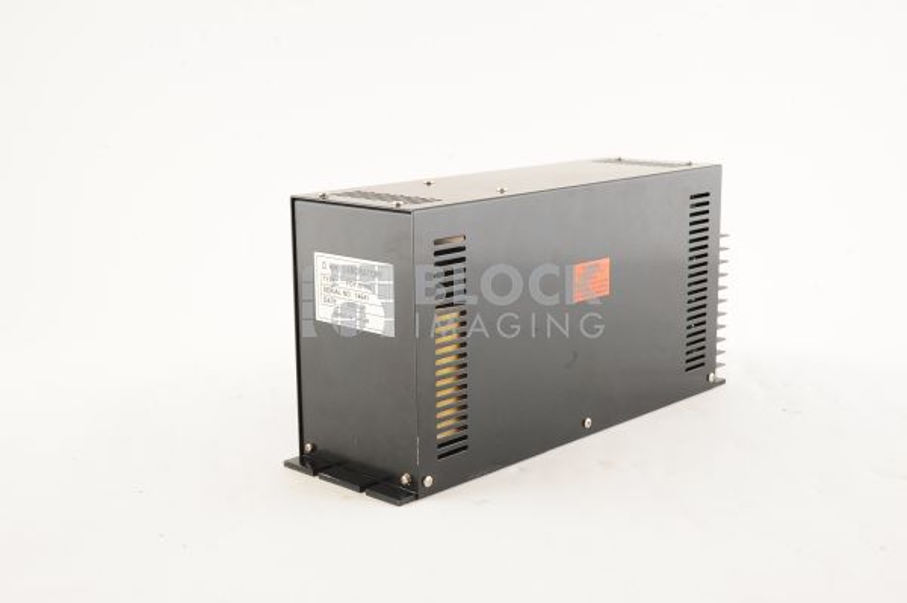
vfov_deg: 26.9
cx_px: 454
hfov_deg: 39.6
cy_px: 302
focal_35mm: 50
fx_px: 1259
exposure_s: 1/125
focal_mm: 50
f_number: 10
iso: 1600
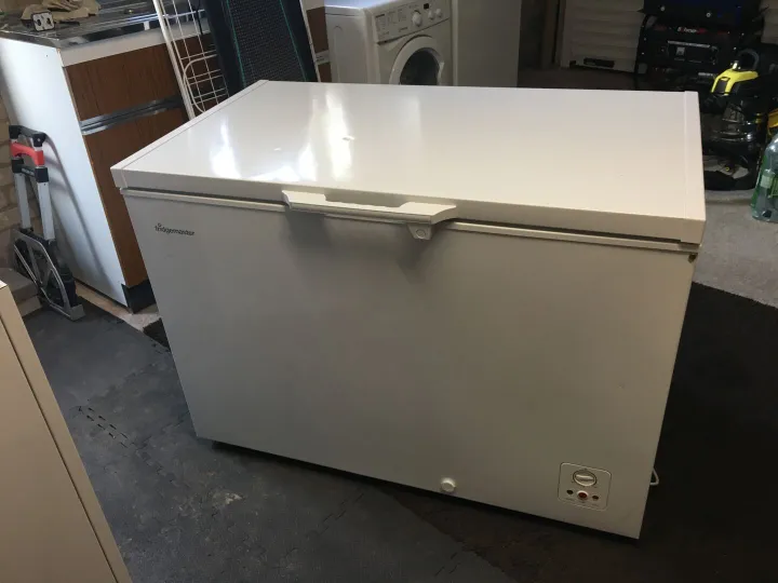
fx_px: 652
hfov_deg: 61.7
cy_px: 292
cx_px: 389
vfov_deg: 48.2
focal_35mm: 29
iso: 64
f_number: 2.2
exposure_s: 1/33
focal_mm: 4.15
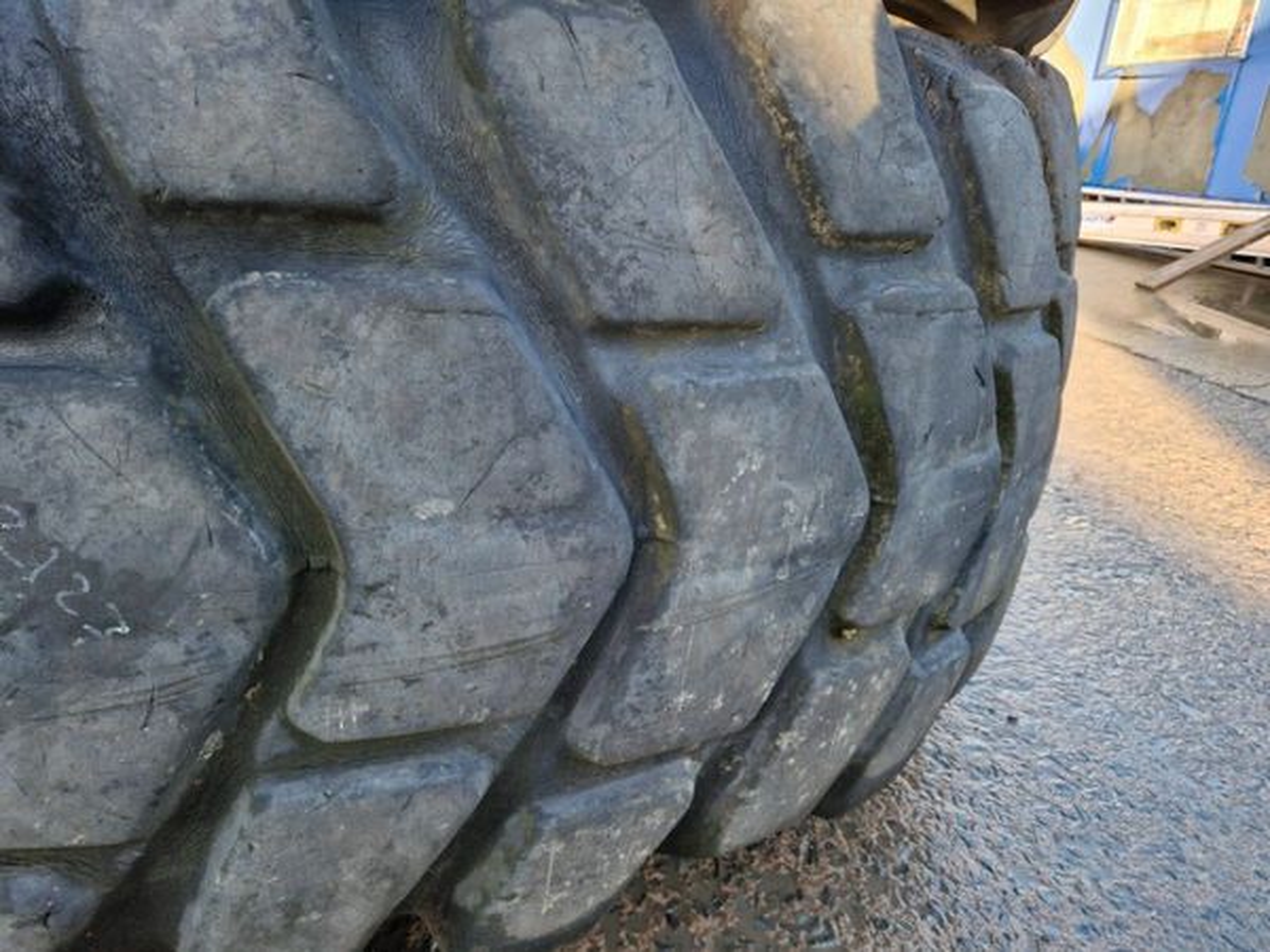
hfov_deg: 73.9
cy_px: 476
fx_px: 844
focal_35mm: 23
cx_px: 635
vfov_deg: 58.9
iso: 64
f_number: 1.8
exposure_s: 1/180
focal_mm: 5.4
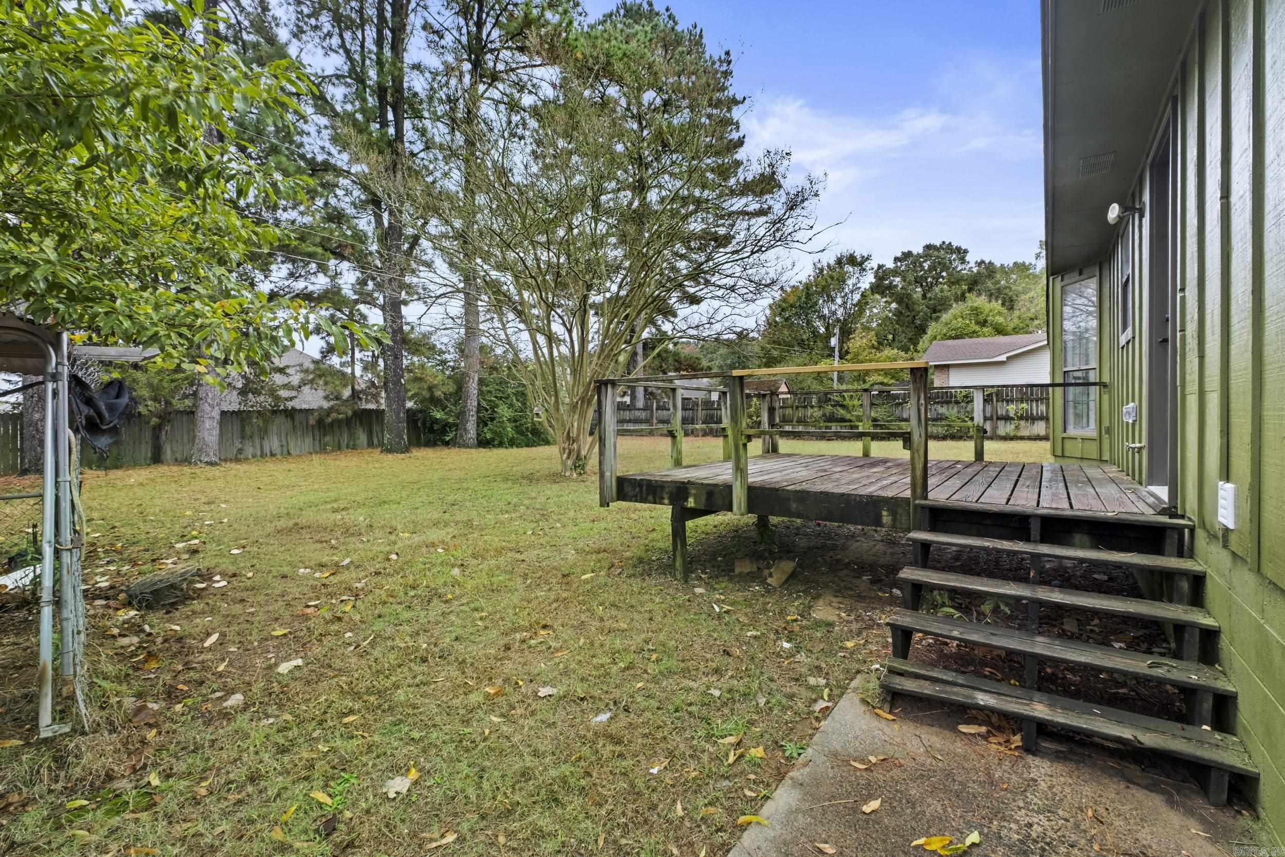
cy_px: 428
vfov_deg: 77.3
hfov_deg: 100.4
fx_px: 535
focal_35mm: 15
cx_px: 642
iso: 200
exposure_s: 1/4
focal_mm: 10
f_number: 8
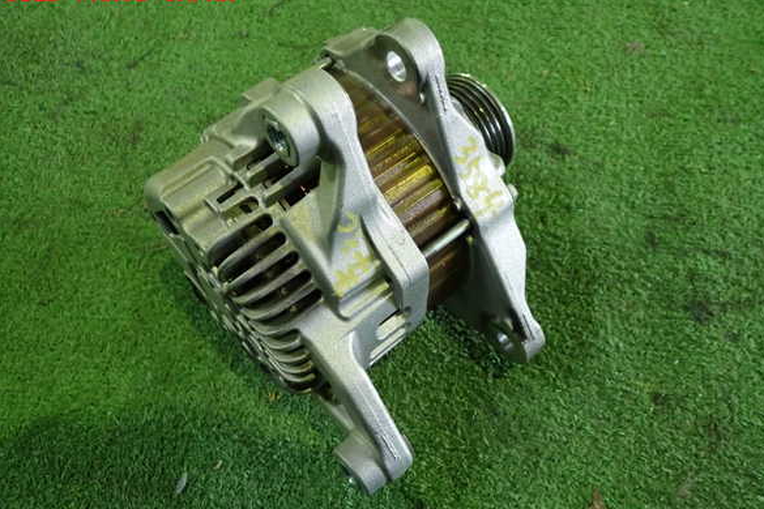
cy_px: 270
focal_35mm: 32
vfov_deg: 41.1
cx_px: 389
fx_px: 679
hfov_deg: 58.7
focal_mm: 5.4
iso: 500
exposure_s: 1/30
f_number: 2.3
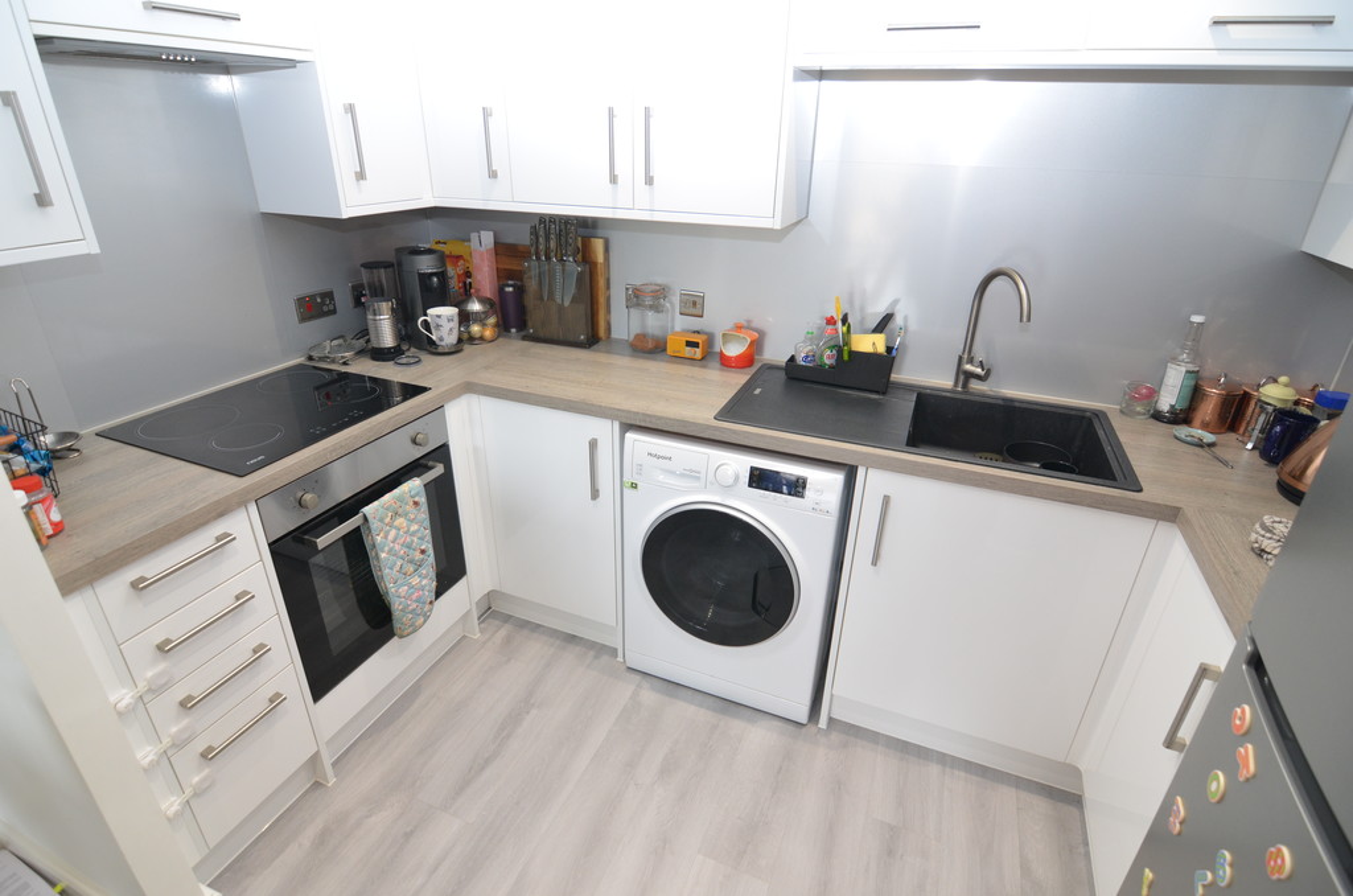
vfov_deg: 69.4
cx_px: 676
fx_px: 647
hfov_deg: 92.6
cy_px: 448
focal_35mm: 17
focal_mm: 11.5
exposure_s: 1/60
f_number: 4
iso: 560
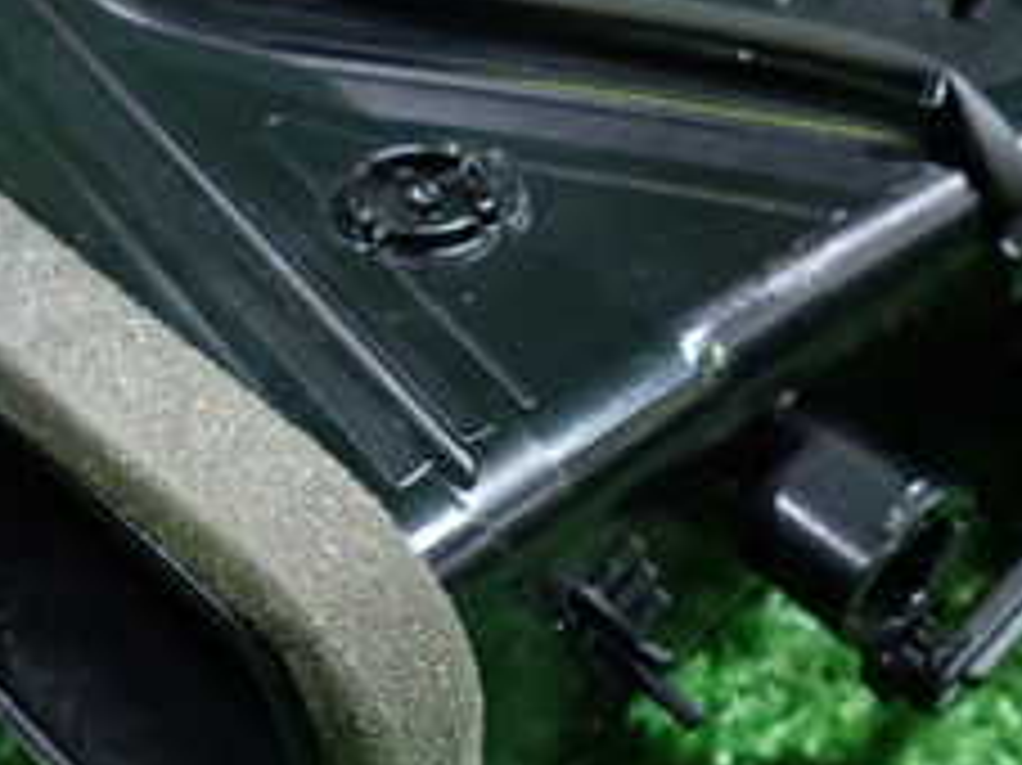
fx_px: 1948
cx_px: 612
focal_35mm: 66
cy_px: 310
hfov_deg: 29.3
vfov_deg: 22.2
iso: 400
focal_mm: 4.5
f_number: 2
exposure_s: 1/30
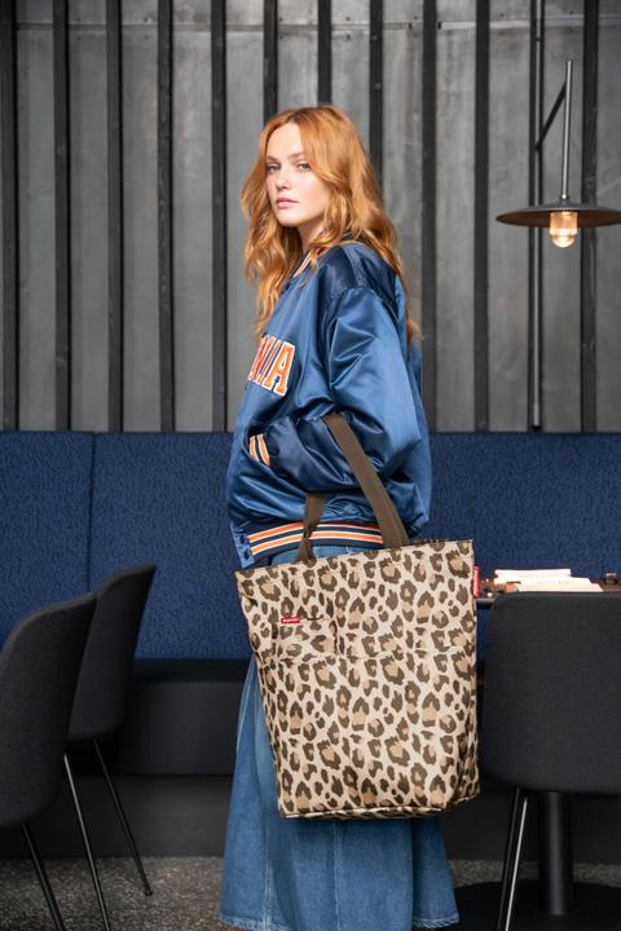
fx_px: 1759
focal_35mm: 68
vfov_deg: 29.7
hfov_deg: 20.0
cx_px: 310
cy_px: 466
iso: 1600
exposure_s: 1/160
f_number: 5
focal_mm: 68
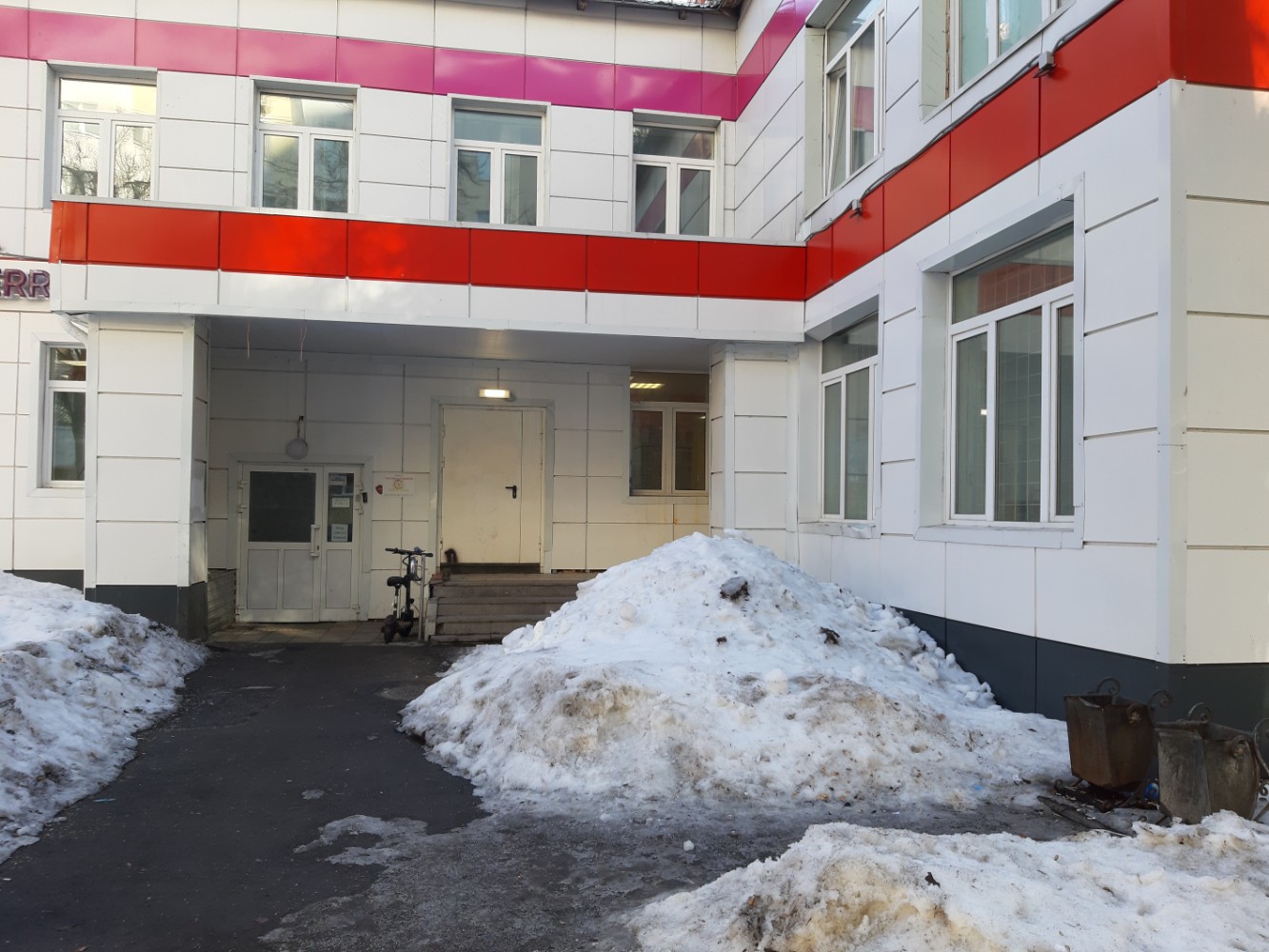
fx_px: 990
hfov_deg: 65.3
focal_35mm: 27
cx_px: 634
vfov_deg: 51.4
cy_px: 476
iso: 40
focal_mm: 3.93
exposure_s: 1/250
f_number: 1.7
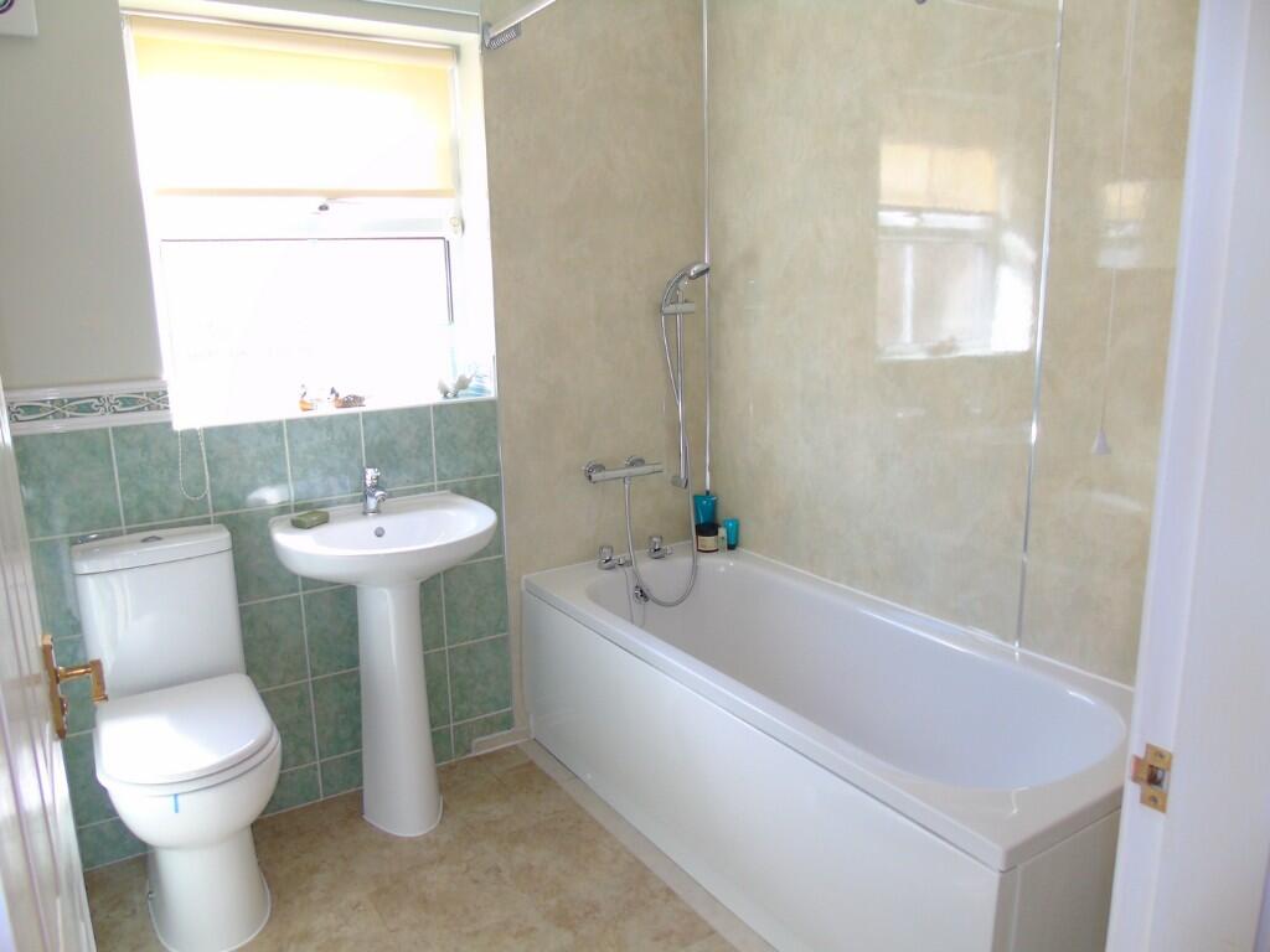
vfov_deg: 54.9
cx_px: 635
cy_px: 476
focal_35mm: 25
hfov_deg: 69.4
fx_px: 917
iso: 100
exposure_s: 1/30
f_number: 3.4
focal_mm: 4.4
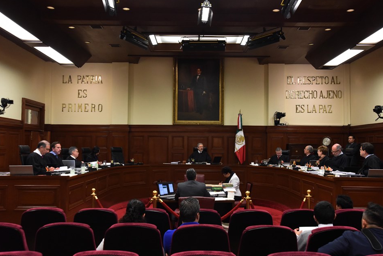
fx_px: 404
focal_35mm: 38
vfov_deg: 35.1
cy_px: 128
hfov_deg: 50.7
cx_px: 197
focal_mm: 35
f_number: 7.1
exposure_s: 1/125
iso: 6400
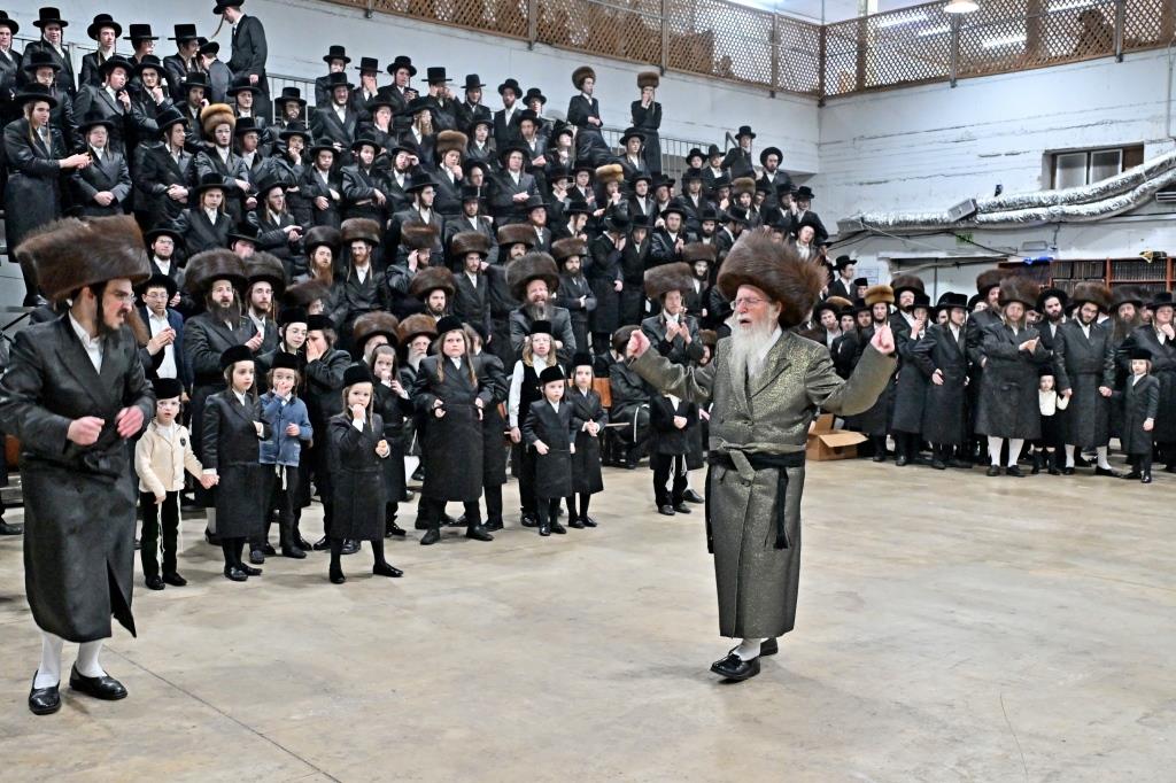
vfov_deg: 36.8
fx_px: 1176
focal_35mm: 36
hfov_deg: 53.1
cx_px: 588
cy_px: 392
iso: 2000
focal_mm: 24
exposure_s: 1/250
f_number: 4
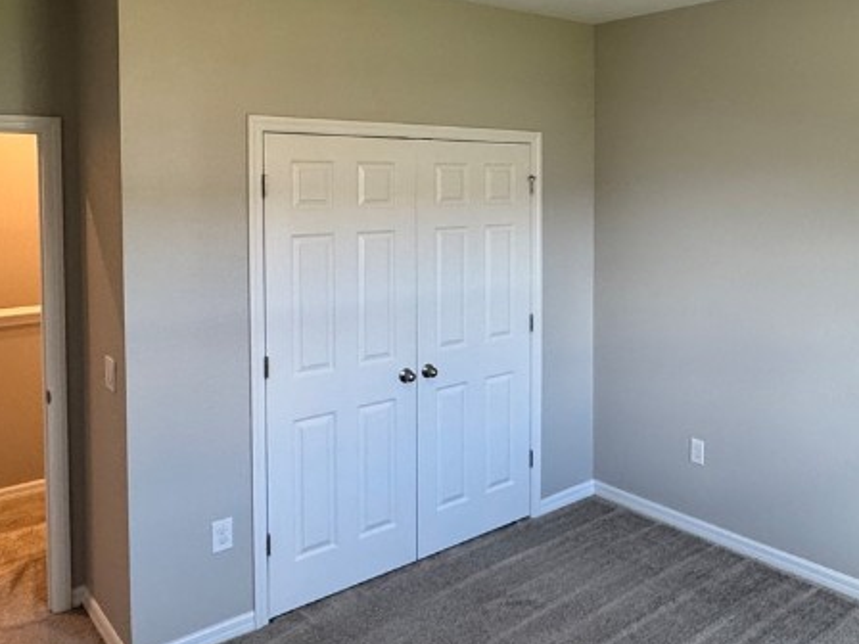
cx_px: 602
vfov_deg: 43.5
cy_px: 209
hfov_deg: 55.1
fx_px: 794
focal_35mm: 32
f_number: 2.2
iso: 250
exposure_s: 1/120
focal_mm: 2.22
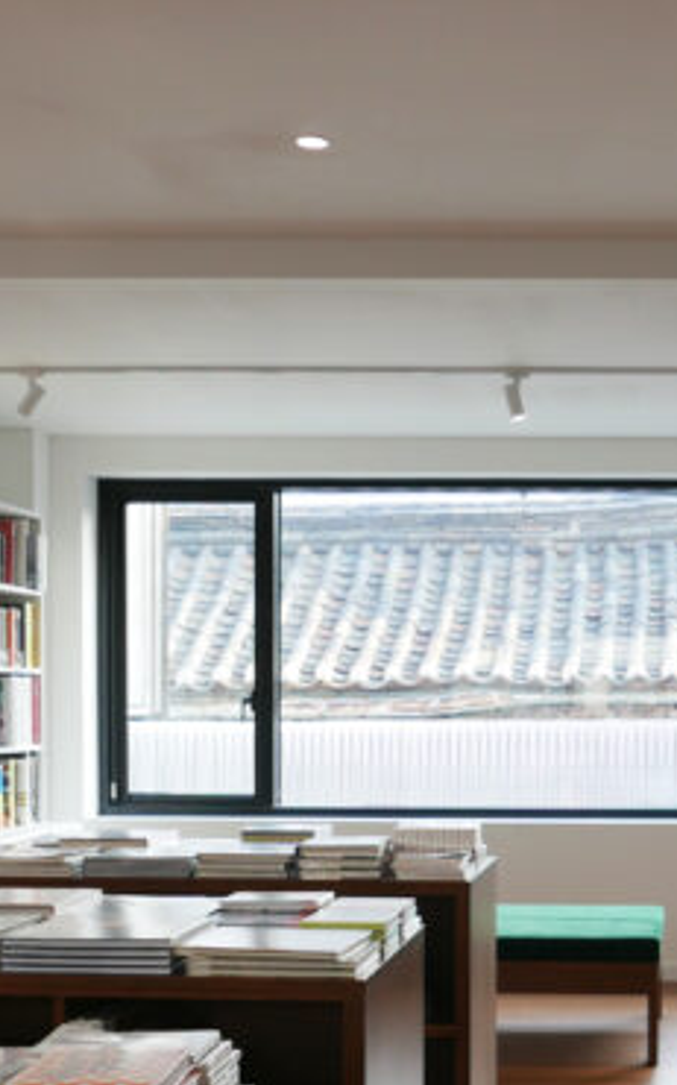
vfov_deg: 36.4
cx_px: 651
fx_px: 1625
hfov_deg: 22.8
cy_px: 760
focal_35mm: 55
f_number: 1.7
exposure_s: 1/125
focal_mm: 10.9
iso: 200
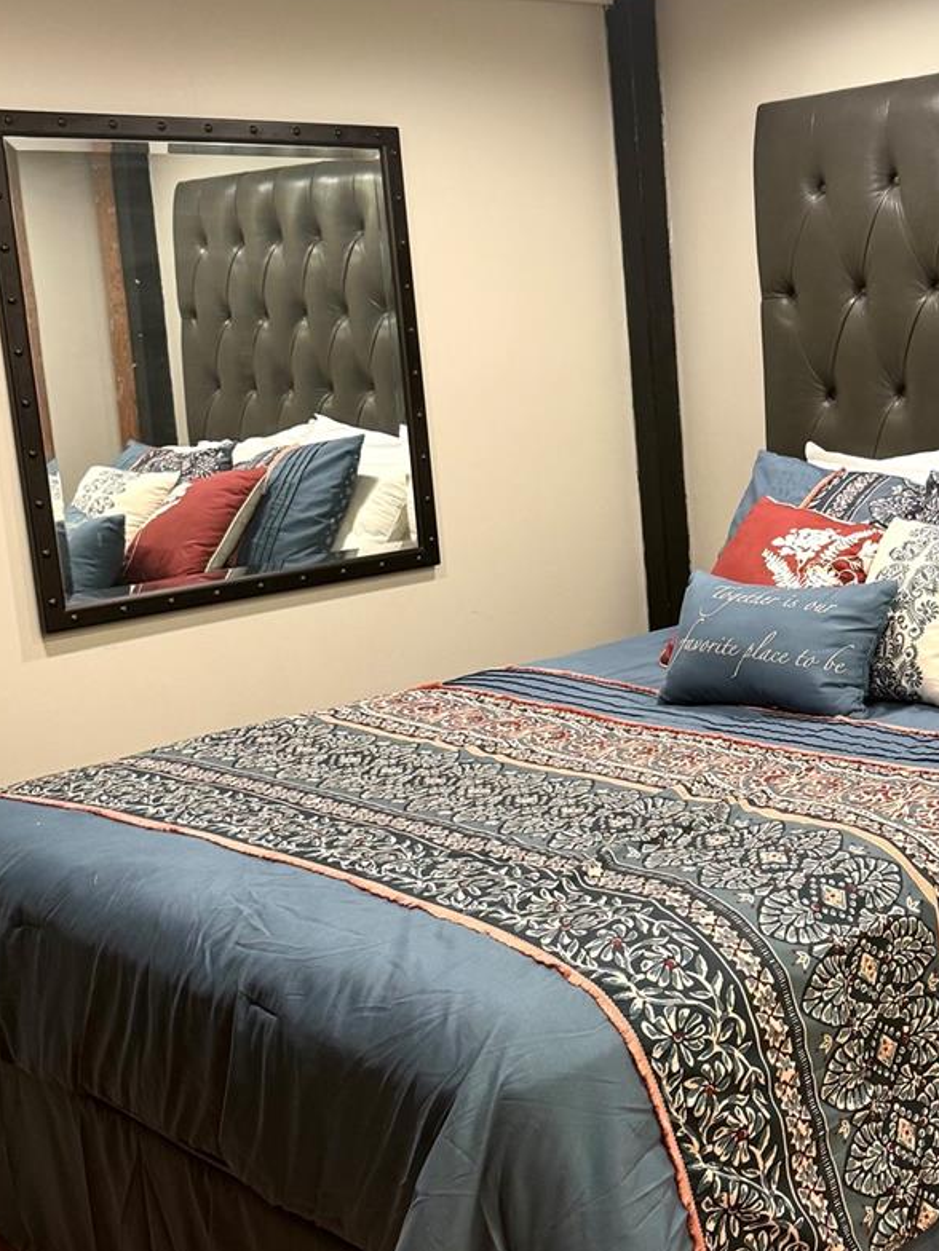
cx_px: 775
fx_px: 1700
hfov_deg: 30.0
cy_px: 624
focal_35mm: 47
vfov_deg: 40.4
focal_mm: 6.76
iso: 200
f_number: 1.78
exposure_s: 1/60
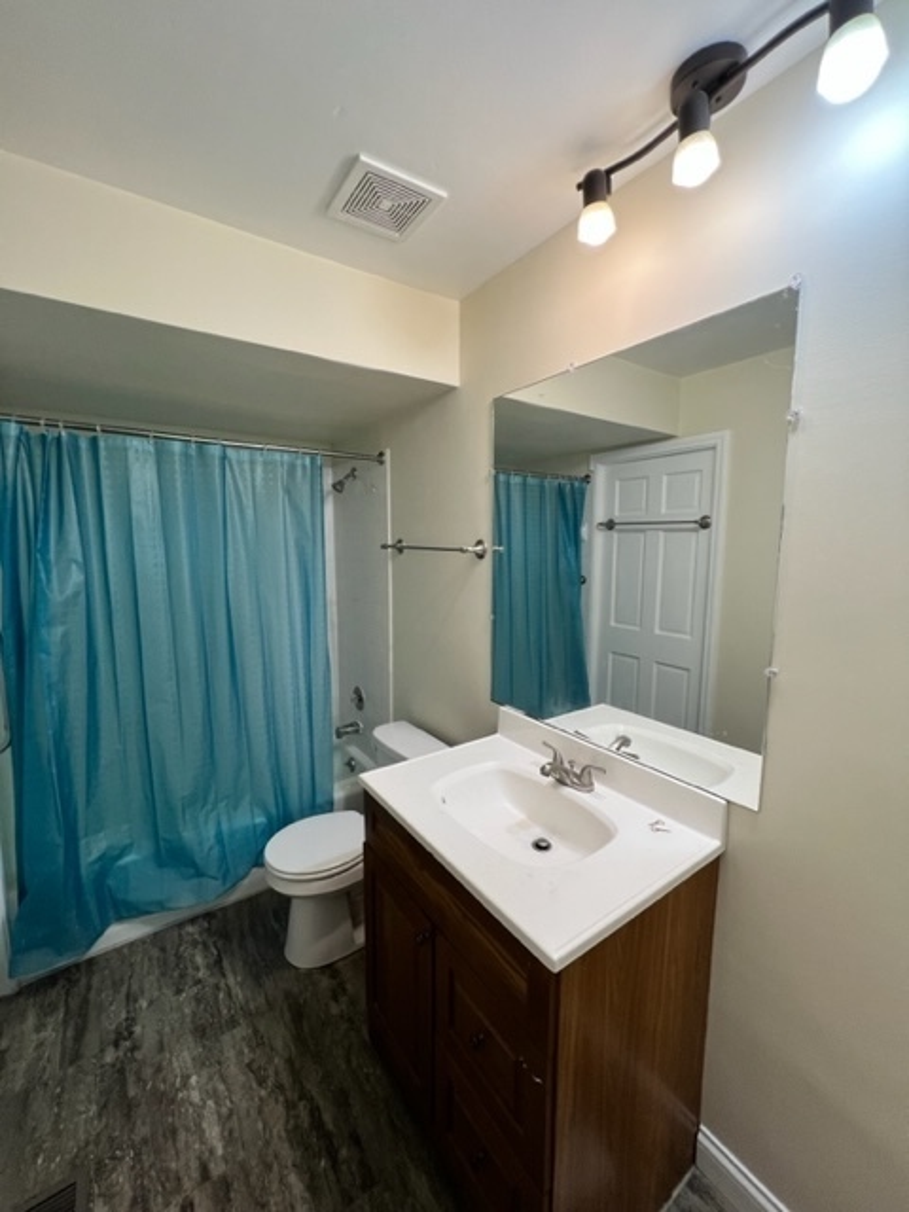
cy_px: 606
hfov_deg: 89.9
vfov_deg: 106.2
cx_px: 454
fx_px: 455
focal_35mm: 13
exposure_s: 1/120
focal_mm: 1.57
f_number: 1.8
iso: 64
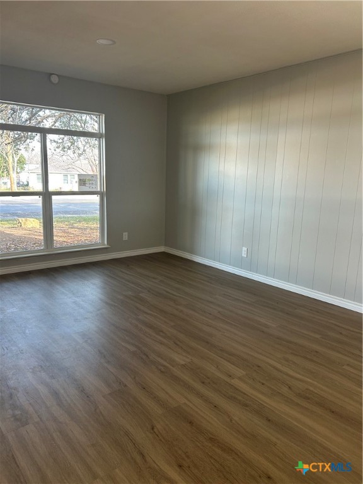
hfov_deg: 53.1
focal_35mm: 26
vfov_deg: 67.3
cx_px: 182
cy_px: 242
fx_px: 364
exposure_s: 1/60
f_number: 1.5
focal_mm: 5.7
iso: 100
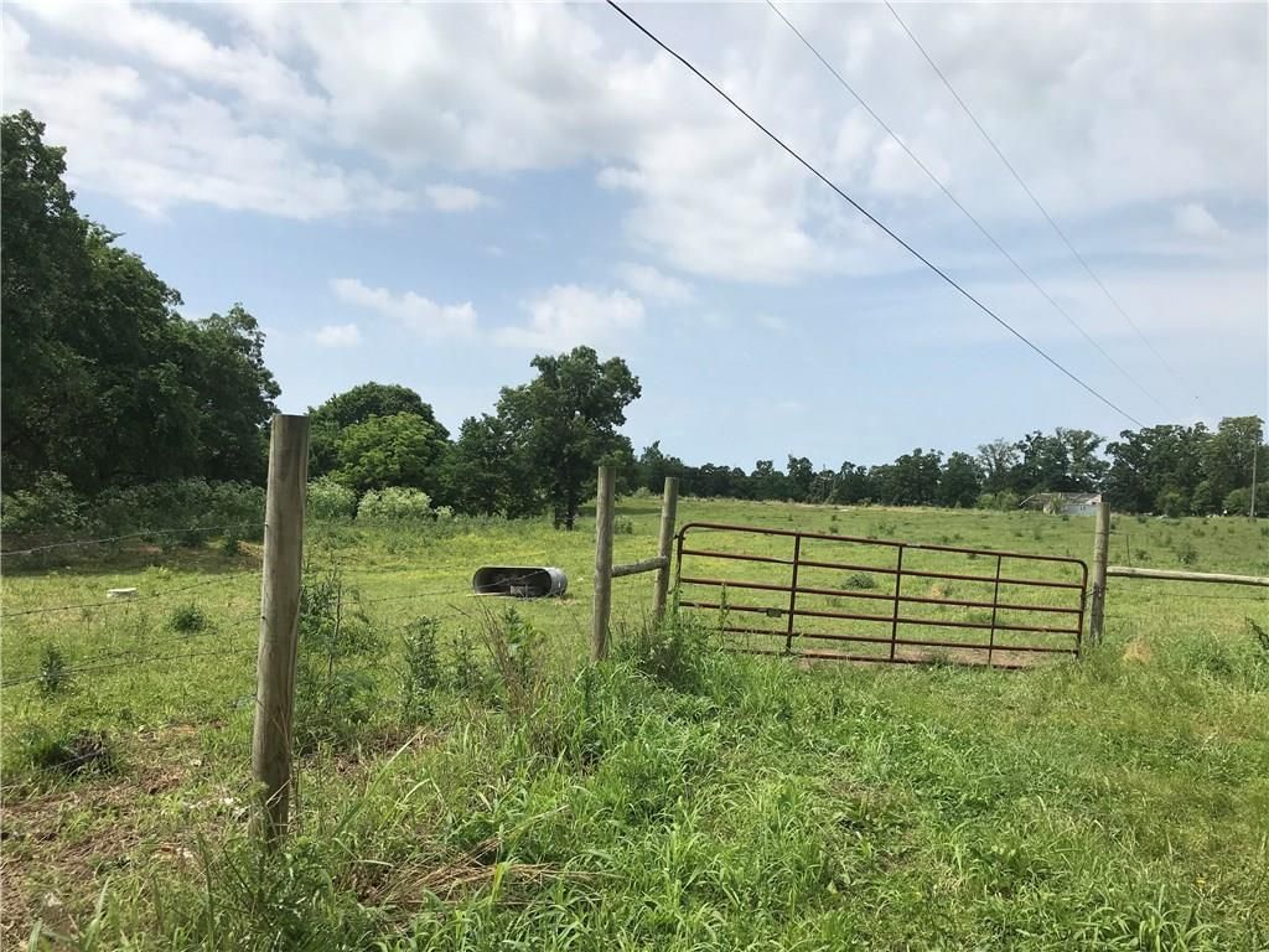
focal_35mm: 28
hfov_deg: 63.4
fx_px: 1026
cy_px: 476
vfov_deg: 49.7
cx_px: 634
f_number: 1.8
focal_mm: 3.99
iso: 20
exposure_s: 1/3096
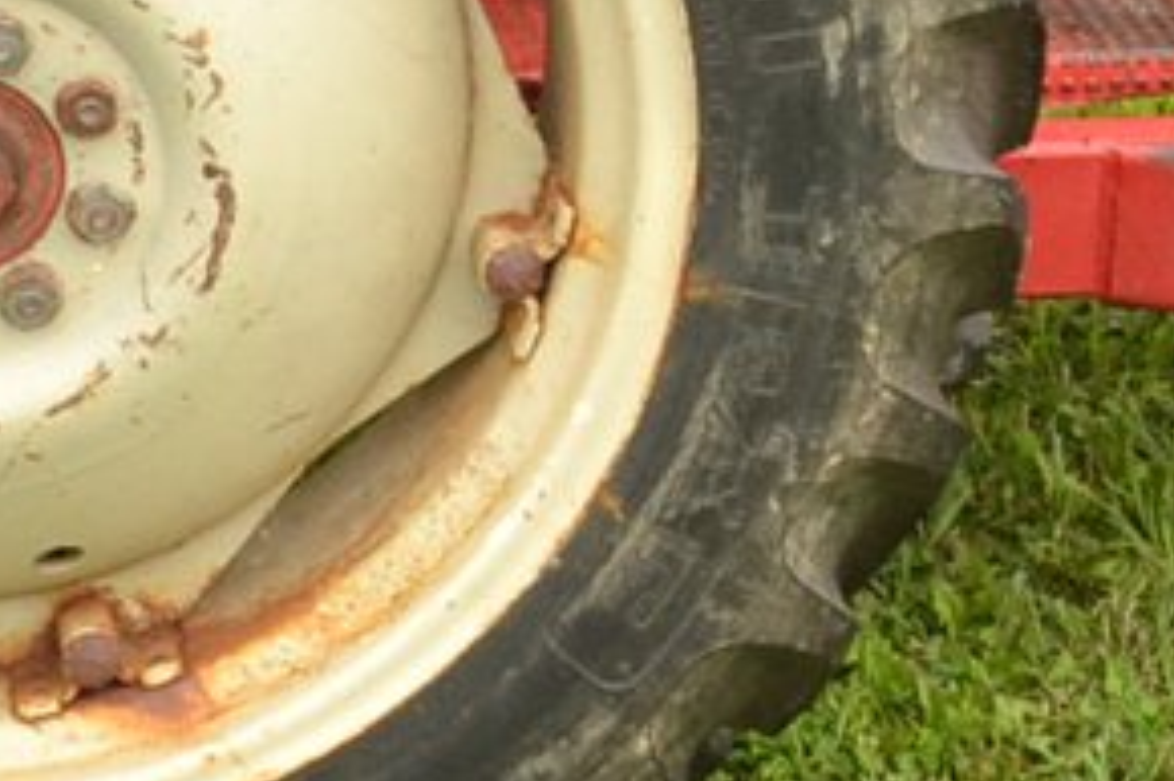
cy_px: -508
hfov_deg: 11.3
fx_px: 5736
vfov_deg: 7.6
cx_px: 1654
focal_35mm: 176
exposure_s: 1/200
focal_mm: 20
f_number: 7.1
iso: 800
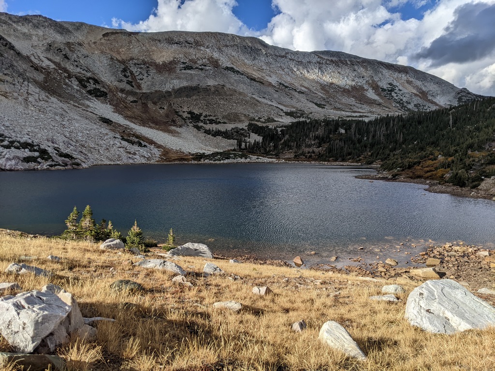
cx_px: 248
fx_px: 386
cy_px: 186
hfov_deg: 65.3
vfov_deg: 51.4
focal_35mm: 27
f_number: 1.8
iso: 42
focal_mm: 4.44
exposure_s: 1/2611
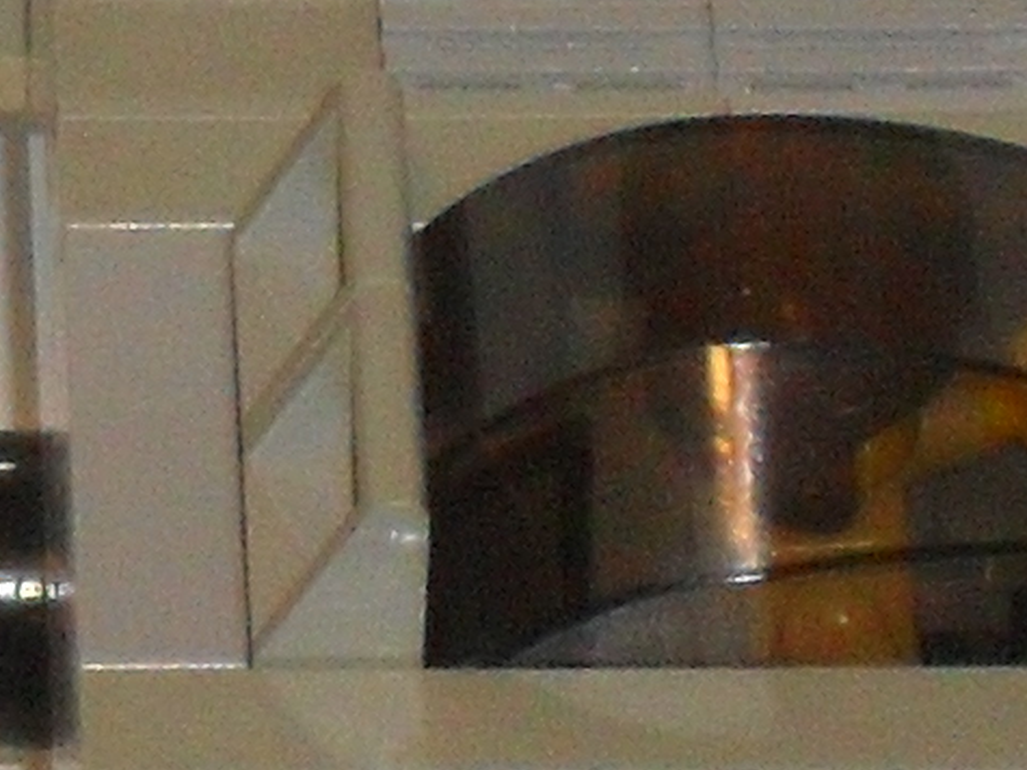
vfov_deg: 1.8
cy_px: 216
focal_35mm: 806
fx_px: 23907
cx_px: -123
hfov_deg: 2.5
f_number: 5.8
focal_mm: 18.9
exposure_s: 1/60
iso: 200
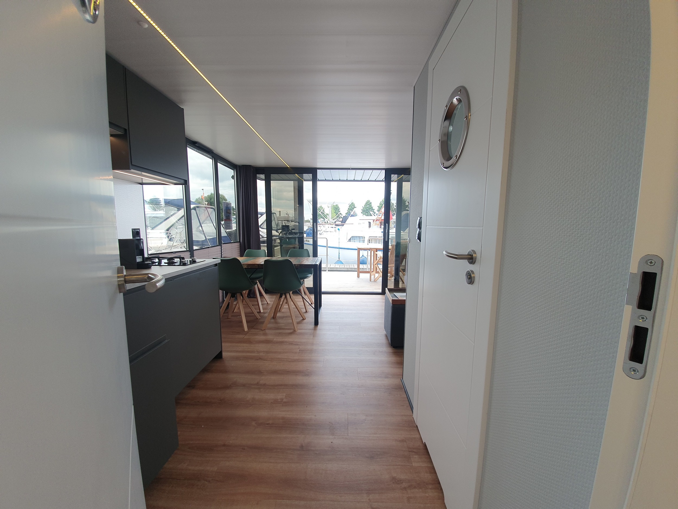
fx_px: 255
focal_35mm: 13
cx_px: 339
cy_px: 254
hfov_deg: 106.2
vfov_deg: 89.9
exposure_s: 1/50
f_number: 2.2
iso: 50
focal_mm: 1.8
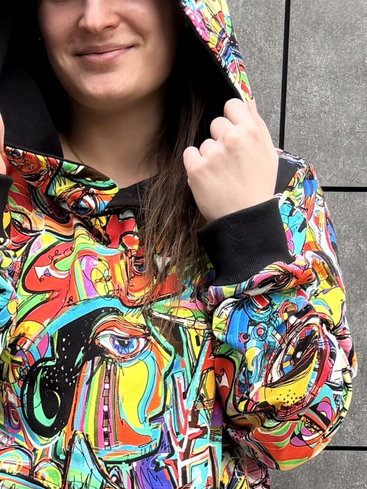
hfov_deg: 24.2
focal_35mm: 60
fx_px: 848
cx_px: 95
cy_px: 356
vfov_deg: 31.7
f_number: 1.78
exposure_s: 1/421
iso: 100
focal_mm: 6.76
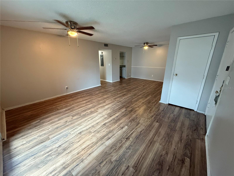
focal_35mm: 14
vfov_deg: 85.7
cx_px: 117
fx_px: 95
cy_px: 88
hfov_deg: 102.1
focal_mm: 2.22
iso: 500
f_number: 2.2
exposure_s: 1/60
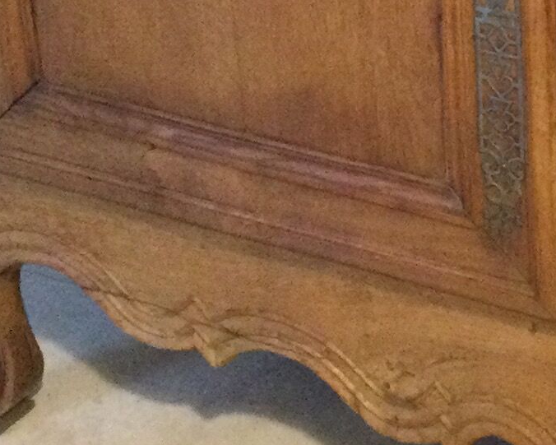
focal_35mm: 146
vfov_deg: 10.3
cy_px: -179
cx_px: 877
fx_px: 2403
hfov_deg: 12.4
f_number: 2.4
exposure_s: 1/17
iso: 200
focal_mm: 3.3
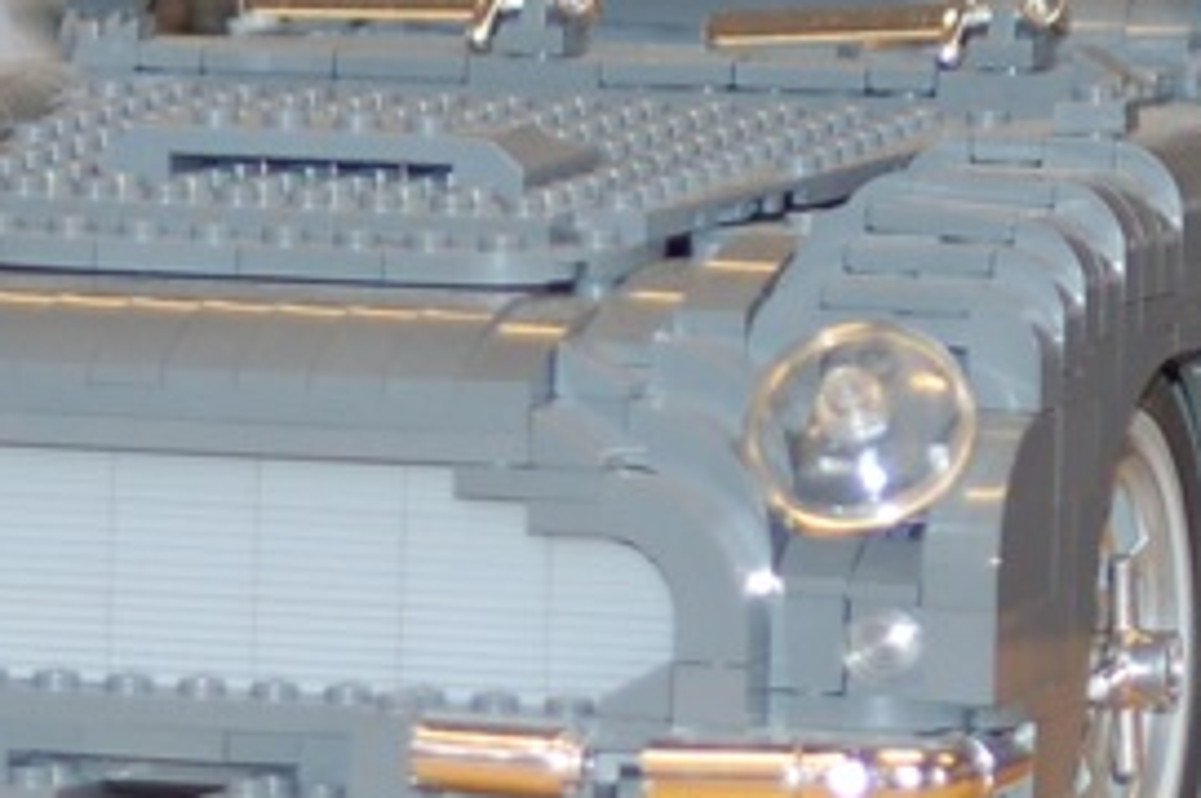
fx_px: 13695
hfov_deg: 5.0
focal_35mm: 411
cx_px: 629
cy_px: 224
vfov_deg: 3.3
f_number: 3.5
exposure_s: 1/60
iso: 400
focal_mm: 58
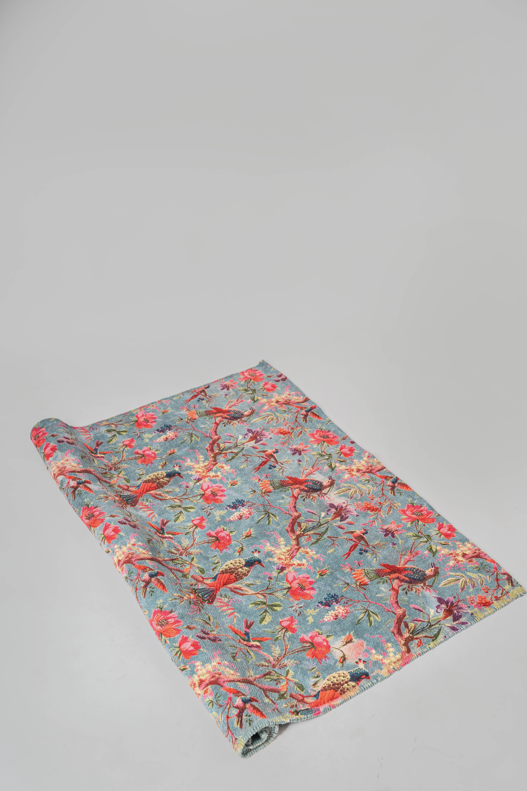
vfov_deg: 51.9
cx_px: 264
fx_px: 812
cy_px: 396
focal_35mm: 37
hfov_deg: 35.9
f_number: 4.5
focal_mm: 37
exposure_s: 1/160
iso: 250
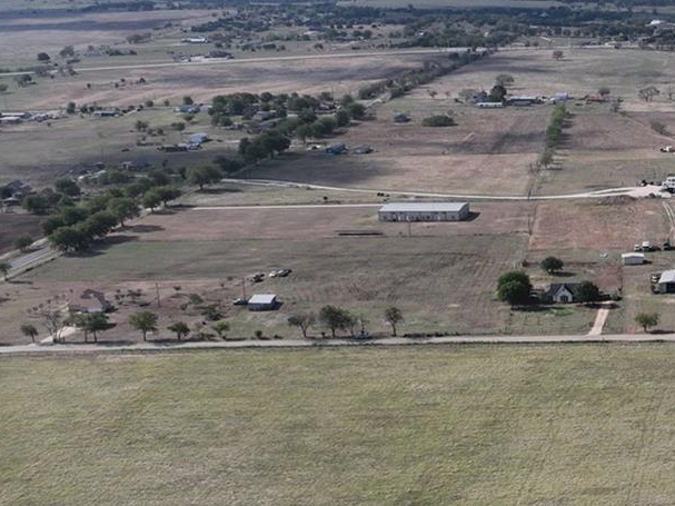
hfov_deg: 22.6
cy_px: 427
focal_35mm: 81
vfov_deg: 18.0
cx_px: 760
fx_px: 1579
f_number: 4.5
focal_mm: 12.29
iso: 100
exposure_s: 1/2000
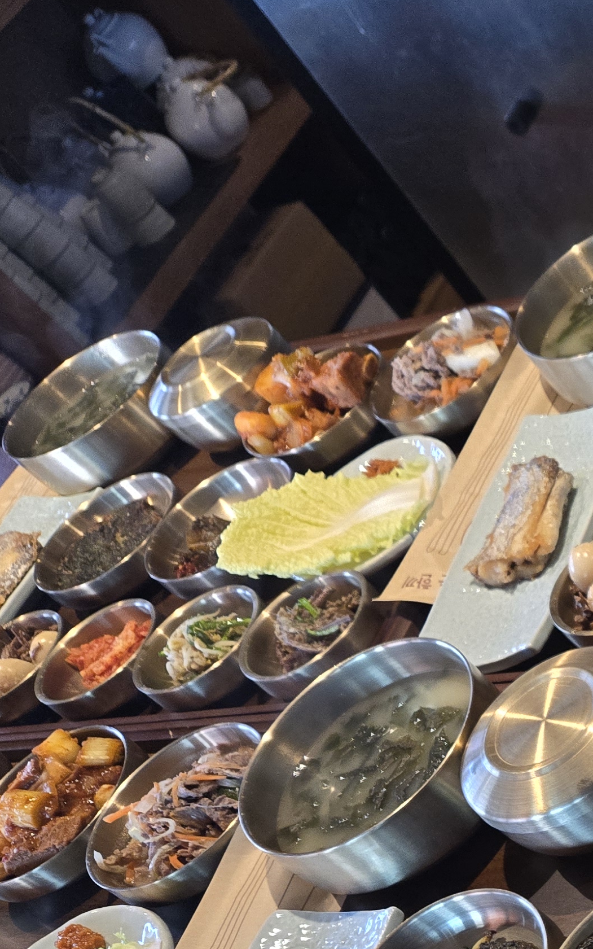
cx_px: 1109
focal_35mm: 58
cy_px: 825
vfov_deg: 33.5
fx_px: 1499
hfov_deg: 17.5
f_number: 1.8
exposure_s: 1/120
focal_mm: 5.4
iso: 250
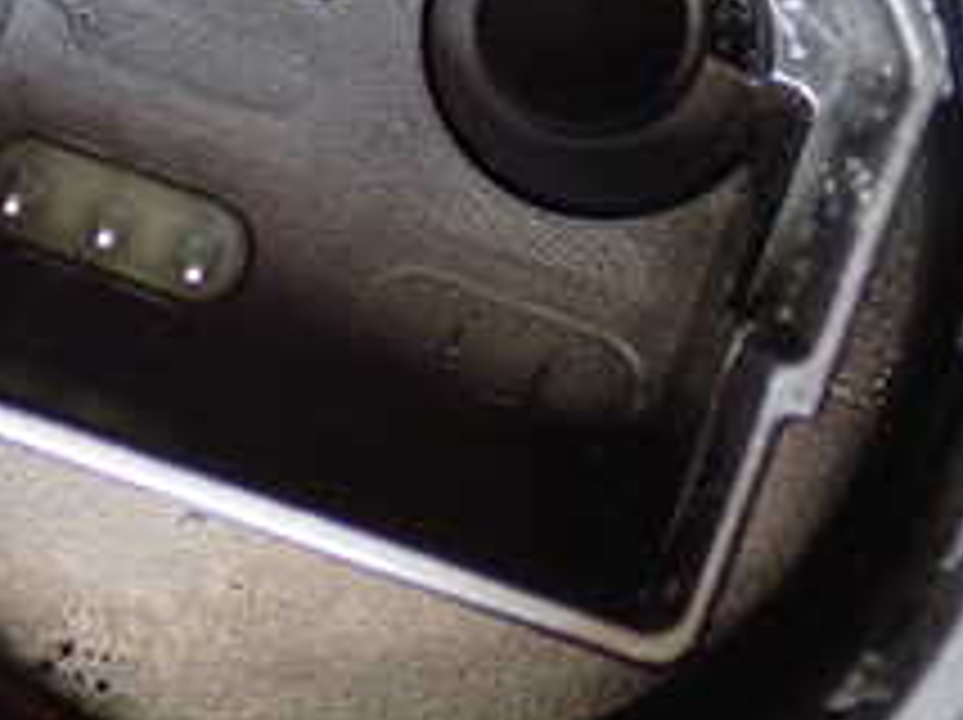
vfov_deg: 11.2
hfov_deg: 14.9
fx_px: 3668
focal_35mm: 132
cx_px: 189
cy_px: 90
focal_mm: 8.4
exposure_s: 1/40
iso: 800
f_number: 3.1
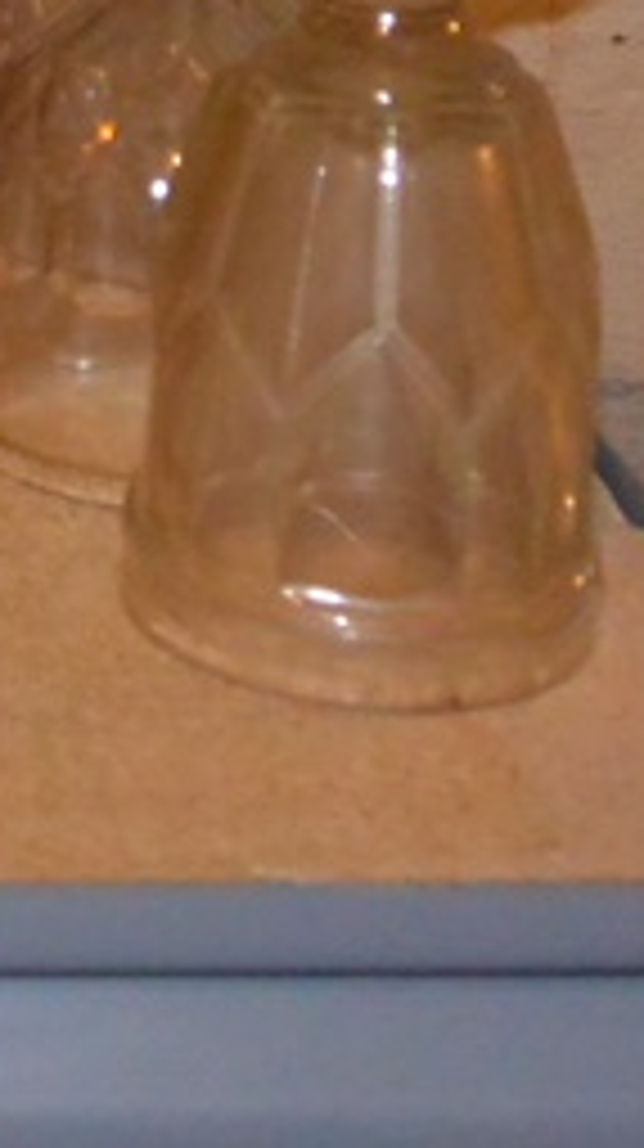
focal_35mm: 144
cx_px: -1054
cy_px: -227
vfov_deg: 14.5
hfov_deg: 7.7
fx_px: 4382
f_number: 4
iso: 1250
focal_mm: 13.1
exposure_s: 1/60
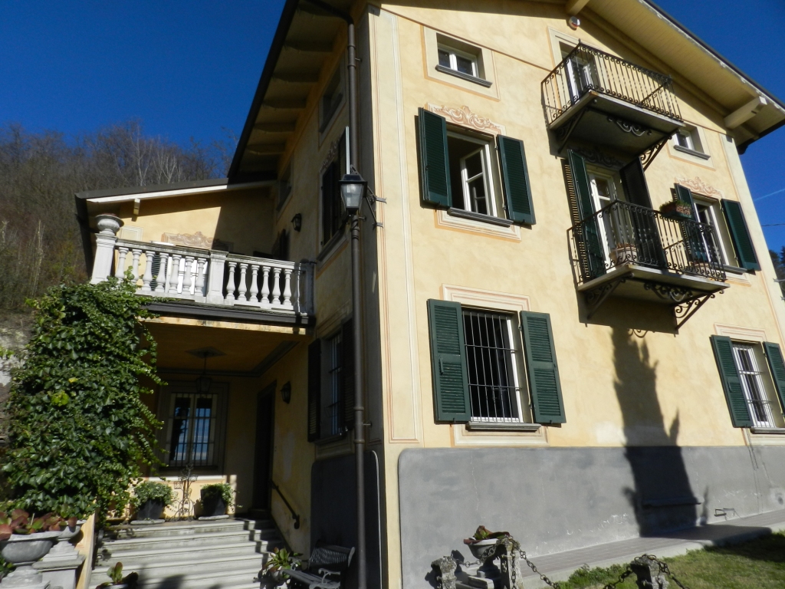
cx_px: 392
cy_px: 294
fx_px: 522
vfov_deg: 58.9
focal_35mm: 23
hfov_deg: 73.9
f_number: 5
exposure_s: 1/1000
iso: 160
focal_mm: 4
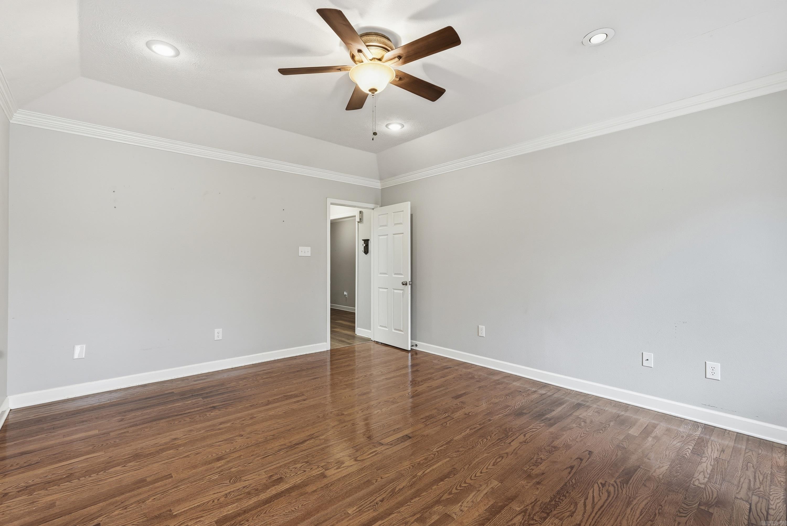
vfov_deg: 72.1
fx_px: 361
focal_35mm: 16
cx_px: 394
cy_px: 263
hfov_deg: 94.9
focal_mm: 16.5
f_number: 9
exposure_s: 1/20
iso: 250
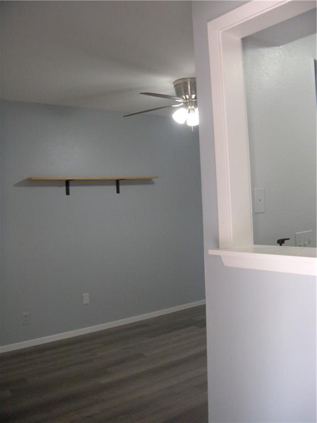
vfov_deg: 52.6
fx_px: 427
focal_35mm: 35
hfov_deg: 40.7
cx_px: 158
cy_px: 212
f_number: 3.8
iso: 267
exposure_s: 1/49
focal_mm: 5.9
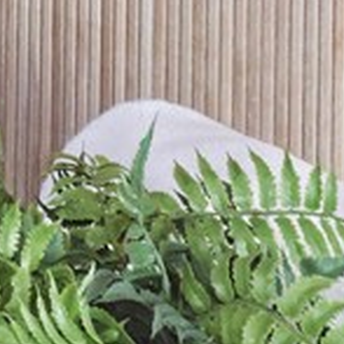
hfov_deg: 13.0
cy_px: -502
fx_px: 1248
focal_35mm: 111
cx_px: -407
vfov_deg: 12.2
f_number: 8
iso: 1600
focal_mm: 9
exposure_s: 1/40
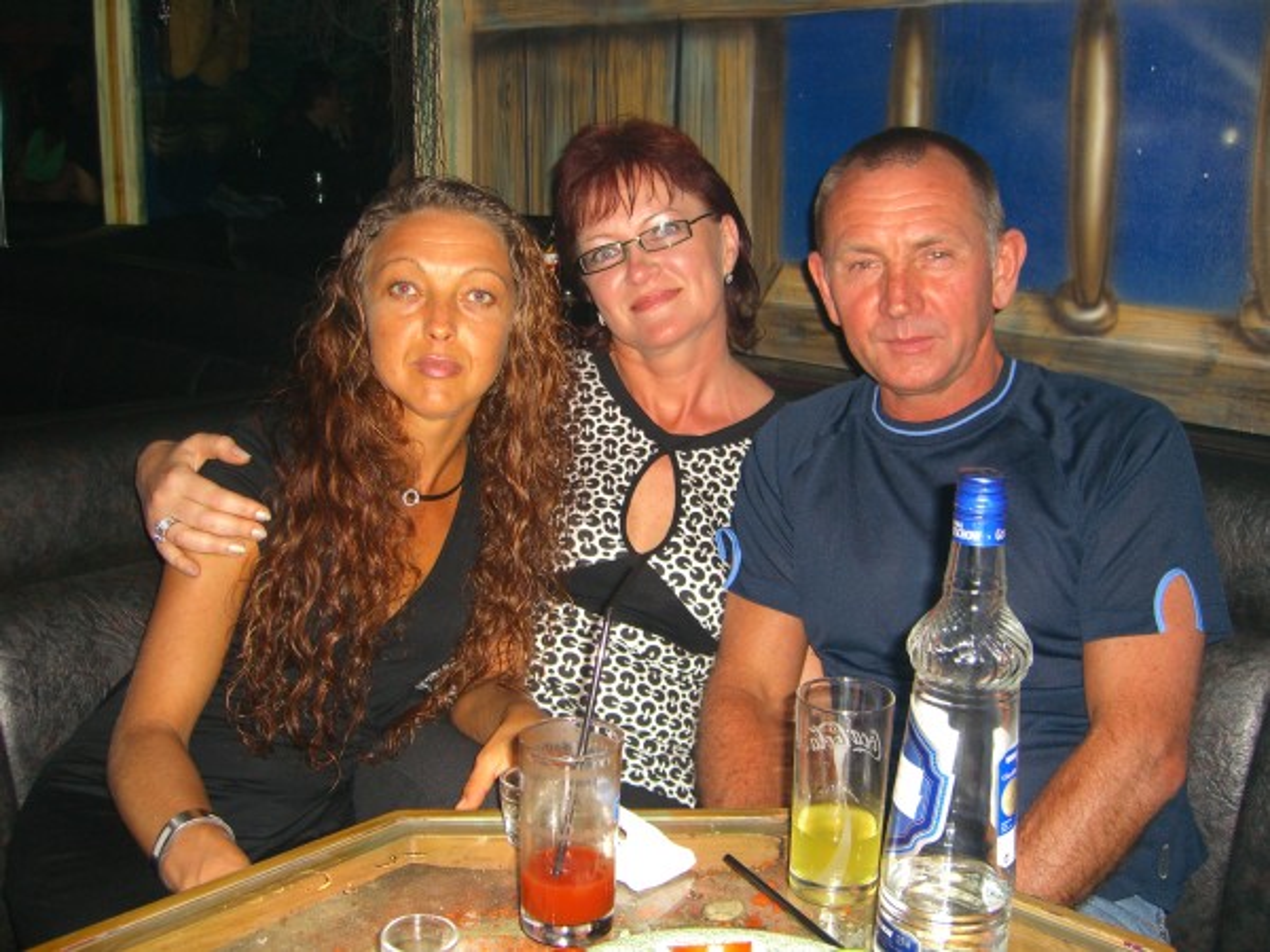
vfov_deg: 37.7
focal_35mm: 38
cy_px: 476
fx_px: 1394
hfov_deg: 49.0
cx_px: 635
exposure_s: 1/60
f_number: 2.8
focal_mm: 7.9
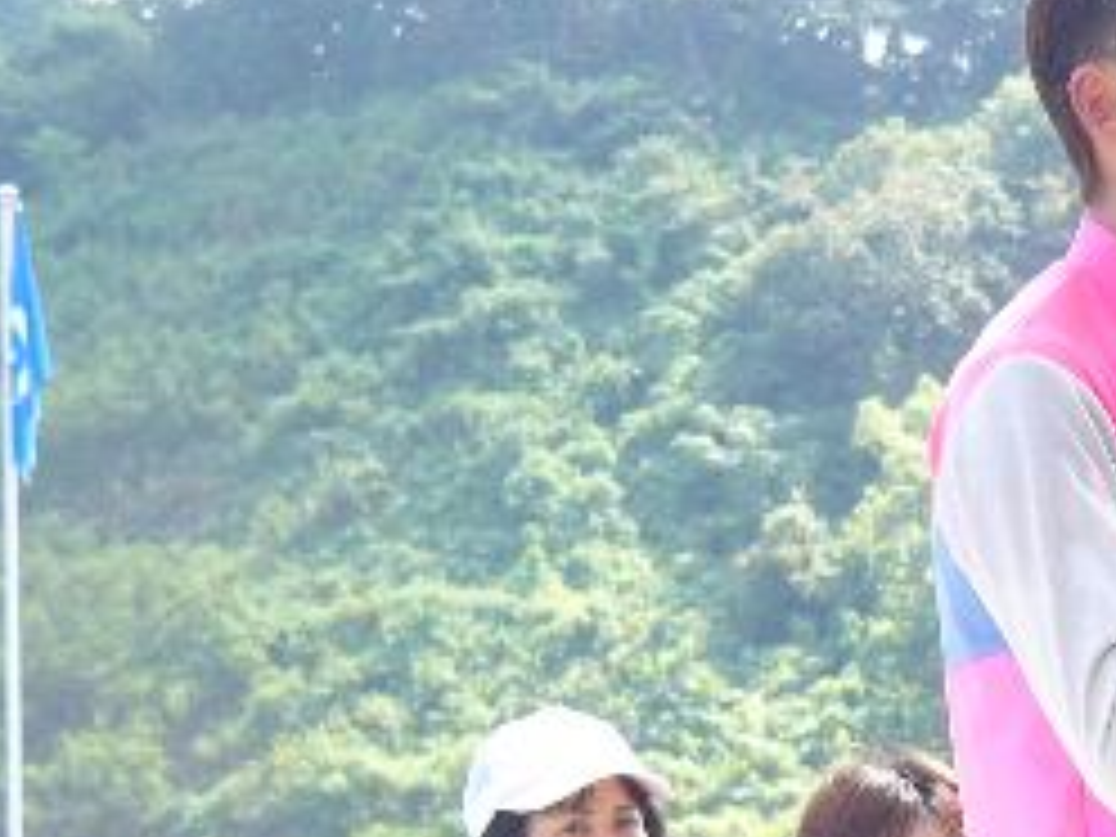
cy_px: 693
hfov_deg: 5.4
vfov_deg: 4.0
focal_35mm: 367
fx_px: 11832
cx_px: 1138
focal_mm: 23.6
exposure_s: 1/50
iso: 50
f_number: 4
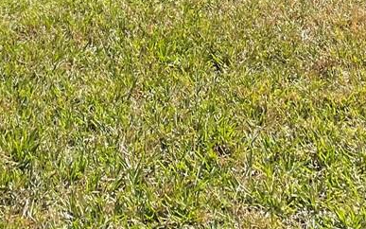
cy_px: -225
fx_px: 1137
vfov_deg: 10.6
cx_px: 115
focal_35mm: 114
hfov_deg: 18.2
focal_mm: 4.2
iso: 32
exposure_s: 1/1825
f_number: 1.6
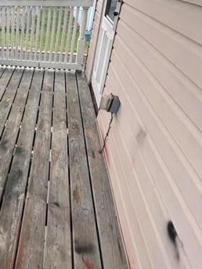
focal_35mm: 29
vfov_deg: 58.9
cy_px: 73
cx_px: -20
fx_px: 226
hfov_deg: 39.4
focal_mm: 1.57
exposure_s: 1/137
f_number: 1.8
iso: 32
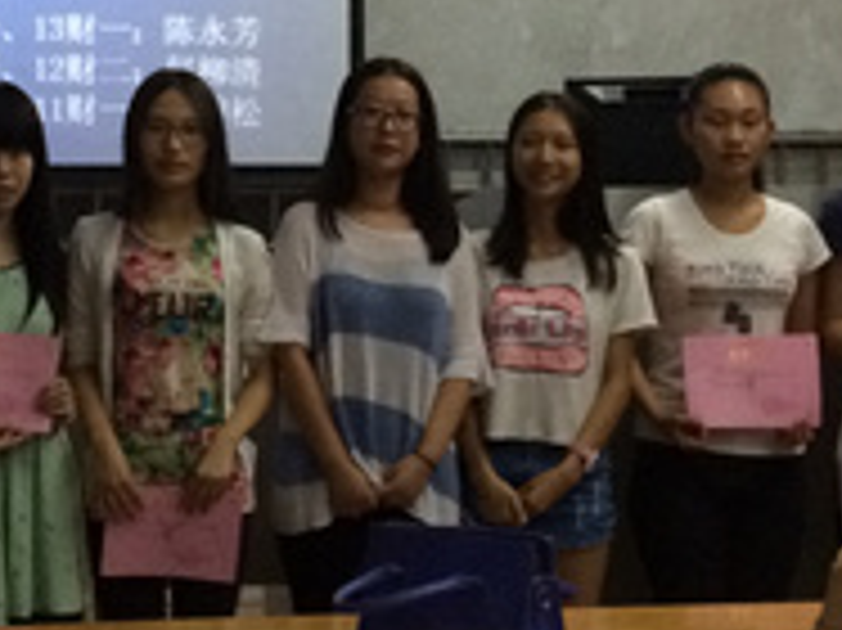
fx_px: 2674
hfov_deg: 17.6
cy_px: 25
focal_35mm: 110
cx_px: 74
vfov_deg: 13.3
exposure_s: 1/33
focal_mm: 4.12
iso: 250
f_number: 2.2
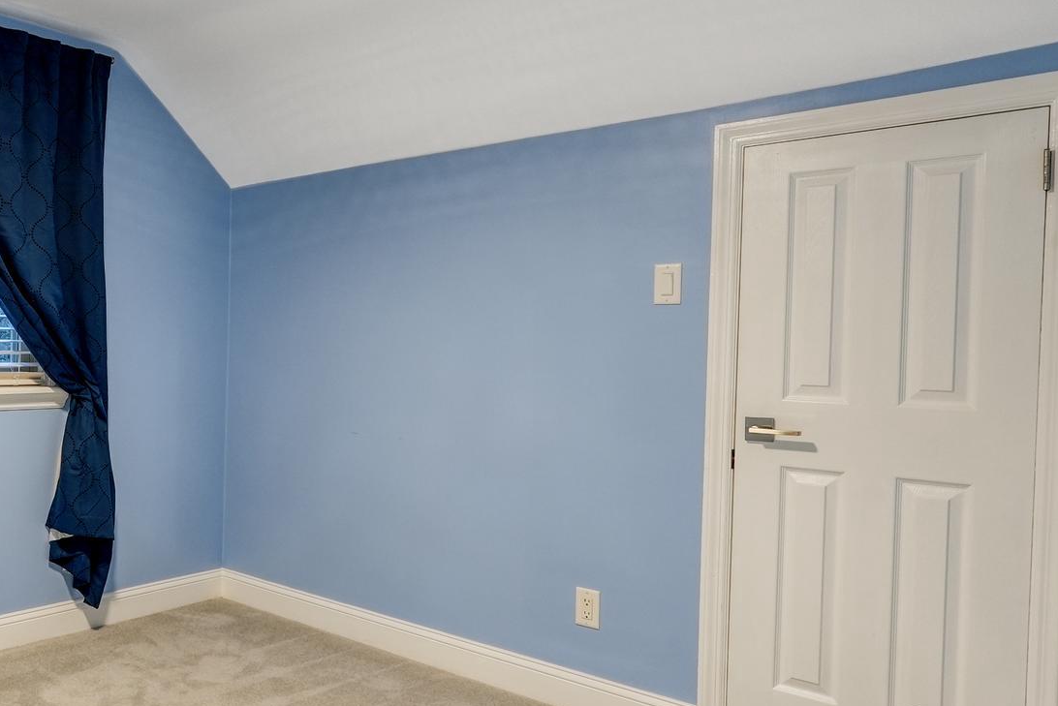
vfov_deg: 43.6
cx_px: 169
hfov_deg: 56.1
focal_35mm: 30
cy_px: 366
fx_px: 882
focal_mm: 16
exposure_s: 1/4
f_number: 9
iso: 800
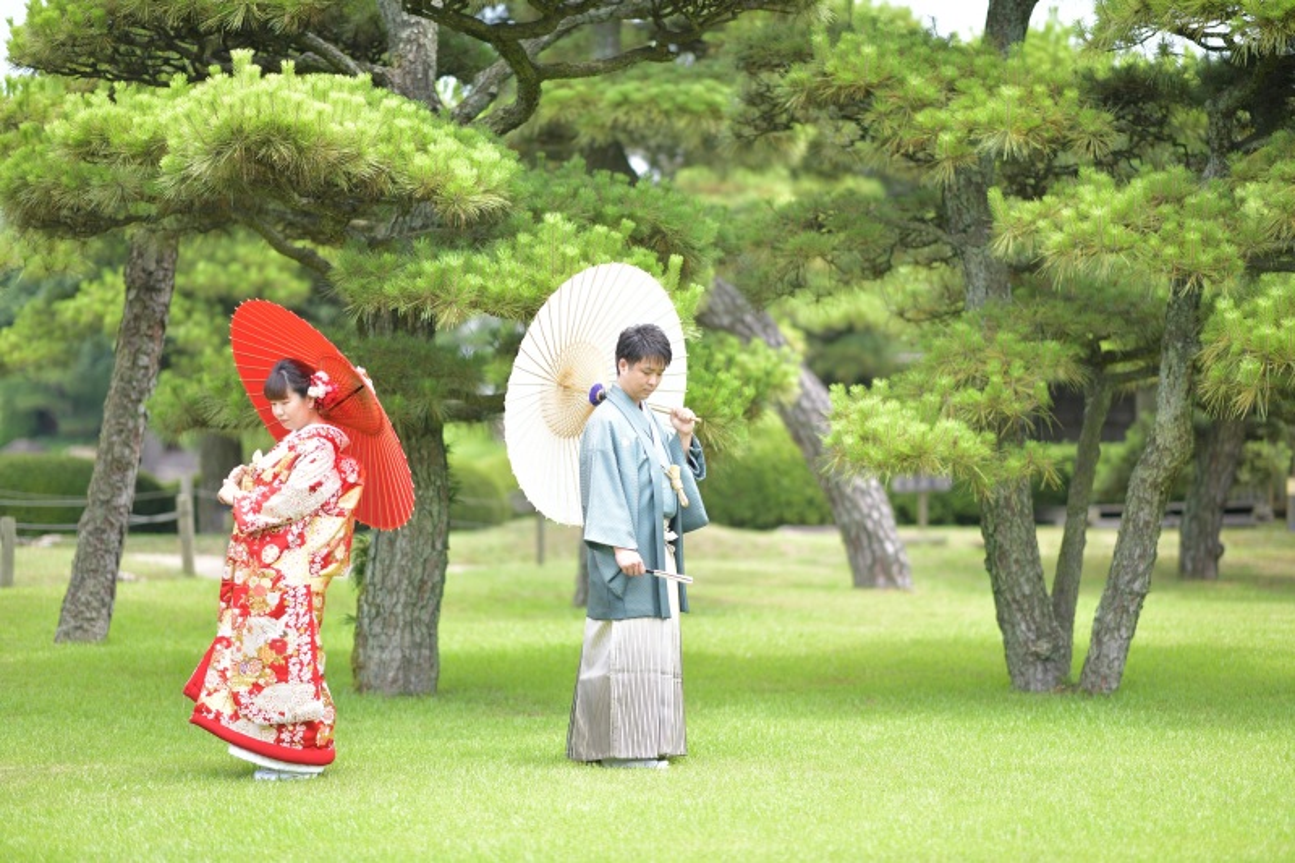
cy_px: 432
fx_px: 3776
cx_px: 648
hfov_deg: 19.5
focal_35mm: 105
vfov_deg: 13.0
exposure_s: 1/640
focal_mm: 105
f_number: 1.4
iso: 64
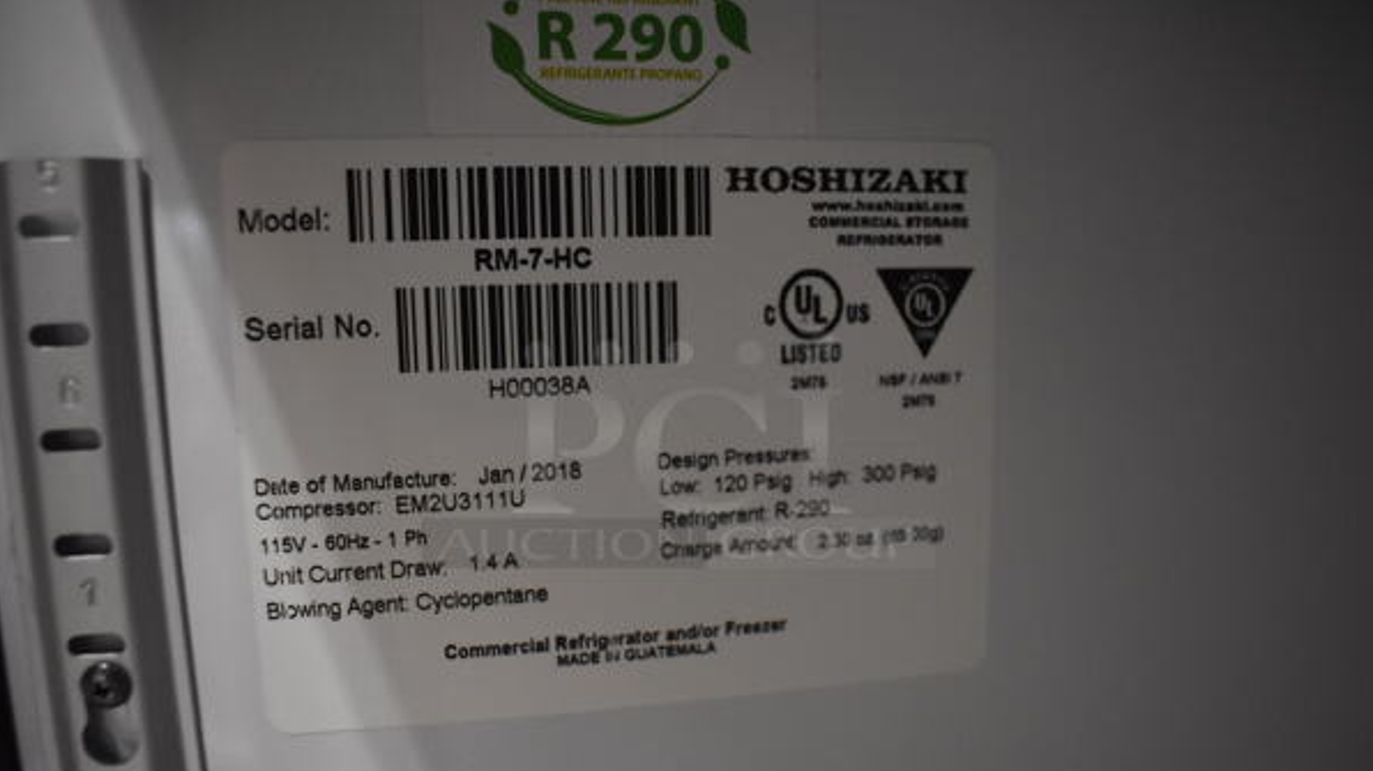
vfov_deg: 40.1
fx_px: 1056
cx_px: 680
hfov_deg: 66.1
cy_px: 446
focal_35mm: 29
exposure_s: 1/60
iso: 3200
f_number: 4
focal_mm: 18
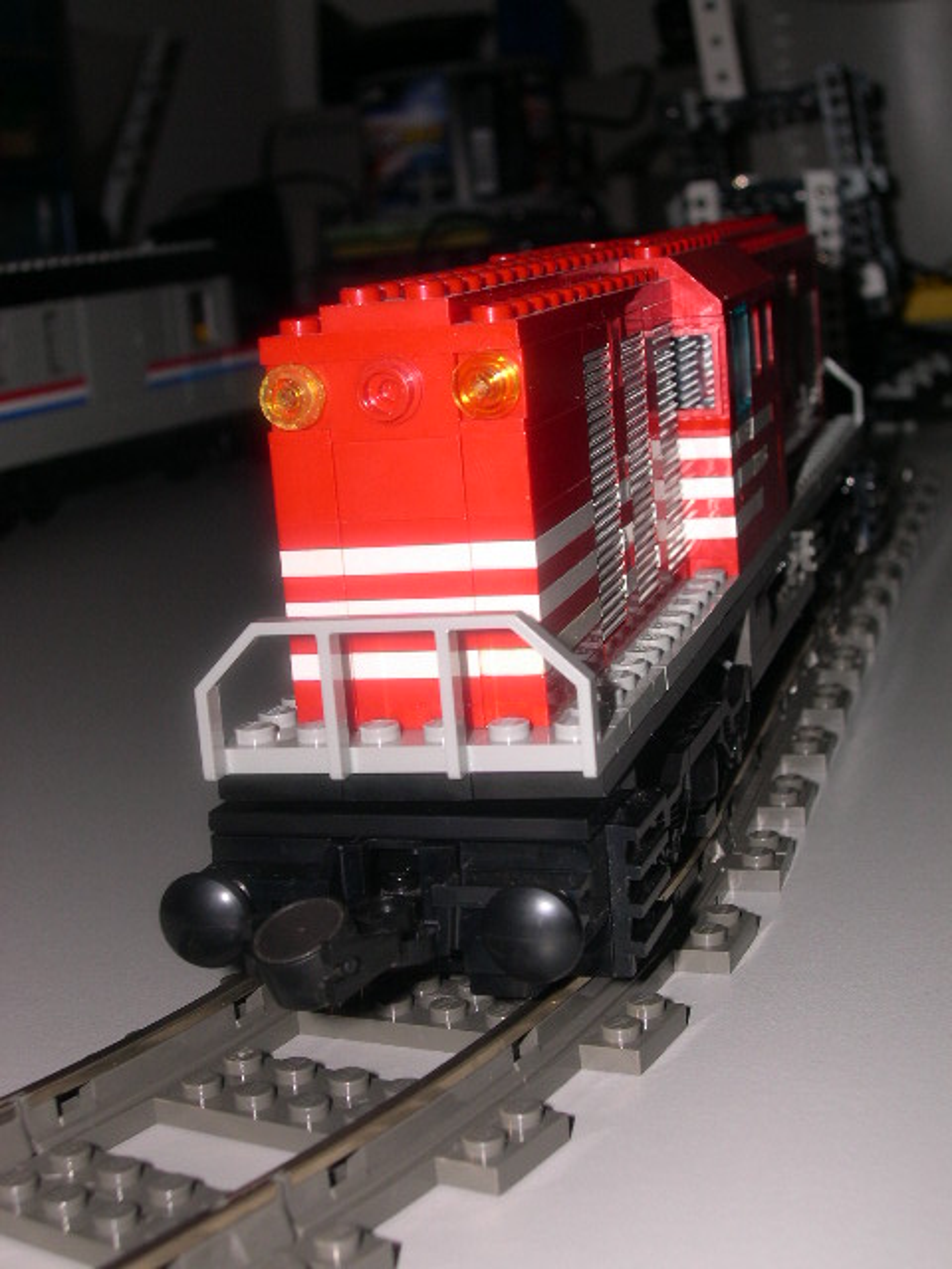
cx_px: 476
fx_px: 2090
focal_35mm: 57
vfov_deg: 33.8
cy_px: 634
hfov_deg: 25.7
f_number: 9.2
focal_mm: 12.2
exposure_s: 1/60
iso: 100
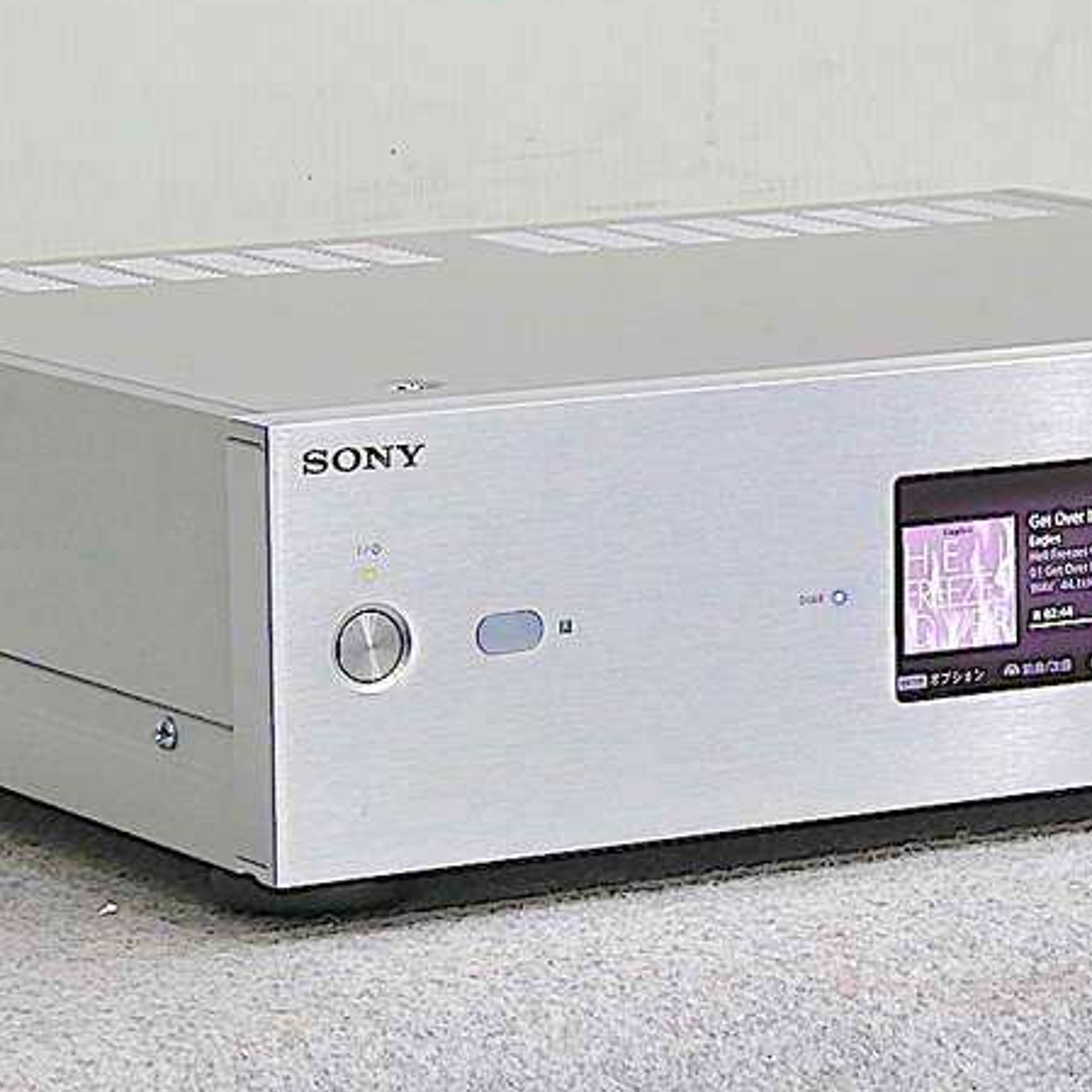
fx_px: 6603
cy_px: 452
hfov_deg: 9.4
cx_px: 739
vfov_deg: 9.5
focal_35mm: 185
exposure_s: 1/13
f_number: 5
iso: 200
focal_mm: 17.5
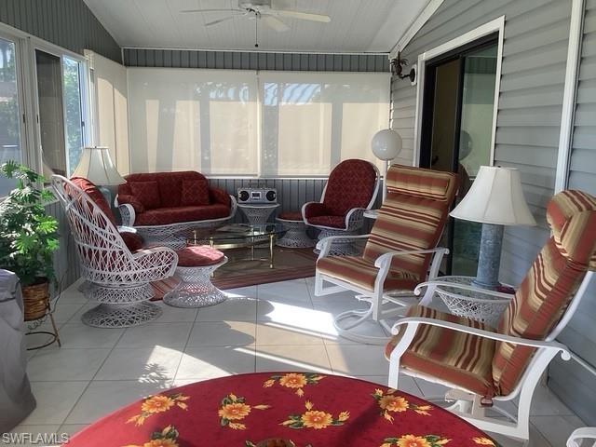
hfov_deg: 58.4
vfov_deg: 45.4
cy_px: 224
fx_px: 534
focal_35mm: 31
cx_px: 298
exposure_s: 1/120
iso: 64
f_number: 2.4
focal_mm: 3.3
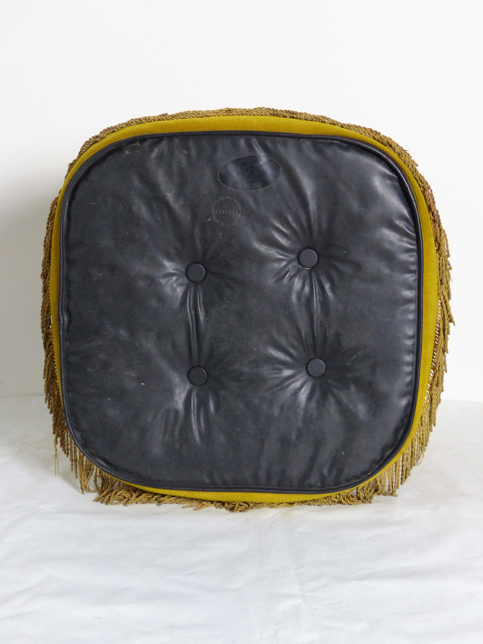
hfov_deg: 32.2
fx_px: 837
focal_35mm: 45
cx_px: 242
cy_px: 322
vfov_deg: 42.1
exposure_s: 1/25
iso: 400
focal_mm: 7.8
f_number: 2.8
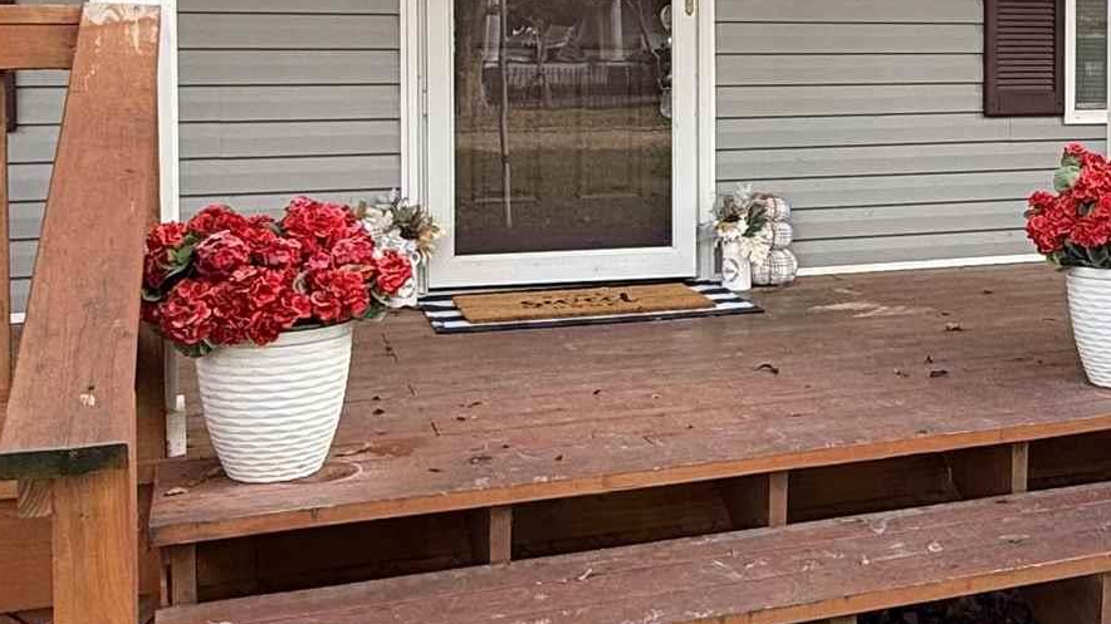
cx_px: 954
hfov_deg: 37.2
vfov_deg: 22.2
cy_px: 97
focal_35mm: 53
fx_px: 1561
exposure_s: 1/112
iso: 50
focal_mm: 2.22
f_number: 2.2
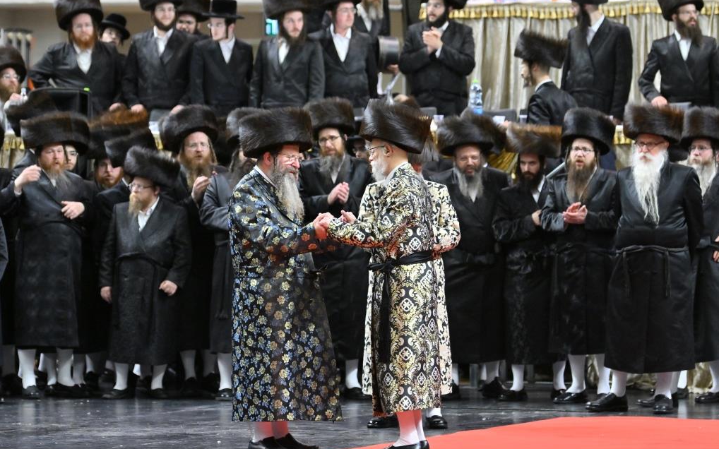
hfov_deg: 10.1
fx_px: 4056
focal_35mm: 207
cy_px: 233
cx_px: 361
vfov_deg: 6.3
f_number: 2.8
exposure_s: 1/200
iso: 1000
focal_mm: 135
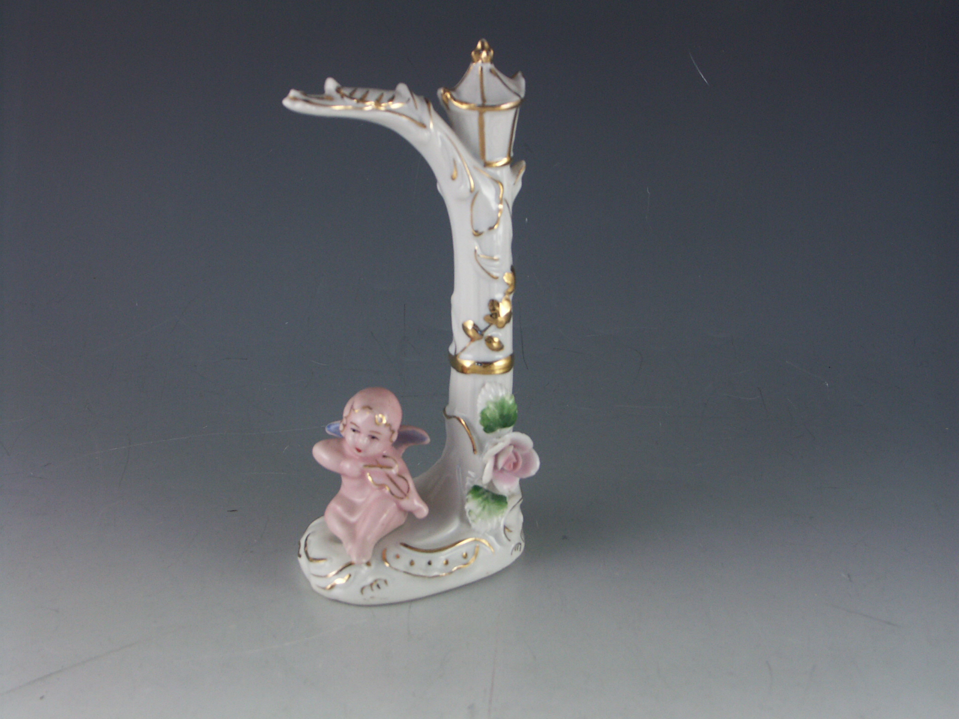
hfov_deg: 37.5
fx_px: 1413
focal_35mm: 51
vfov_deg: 28.6
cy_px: 360
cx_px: 480
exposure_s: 1/80
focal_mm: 13.23
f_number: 3.5
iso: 100
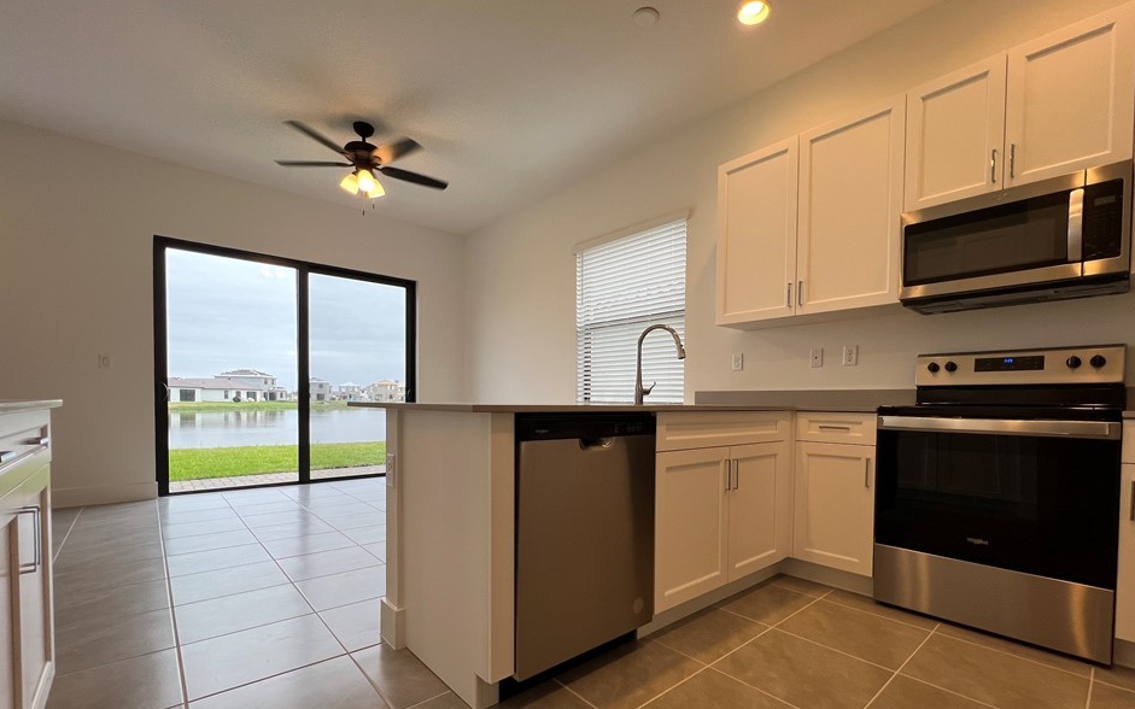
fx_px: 464
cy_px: 418
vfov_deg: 74.1
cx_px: 596
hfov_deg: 101.4
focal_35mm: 15
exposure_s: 1/120
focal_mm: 1.57
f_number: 1.8
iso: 80
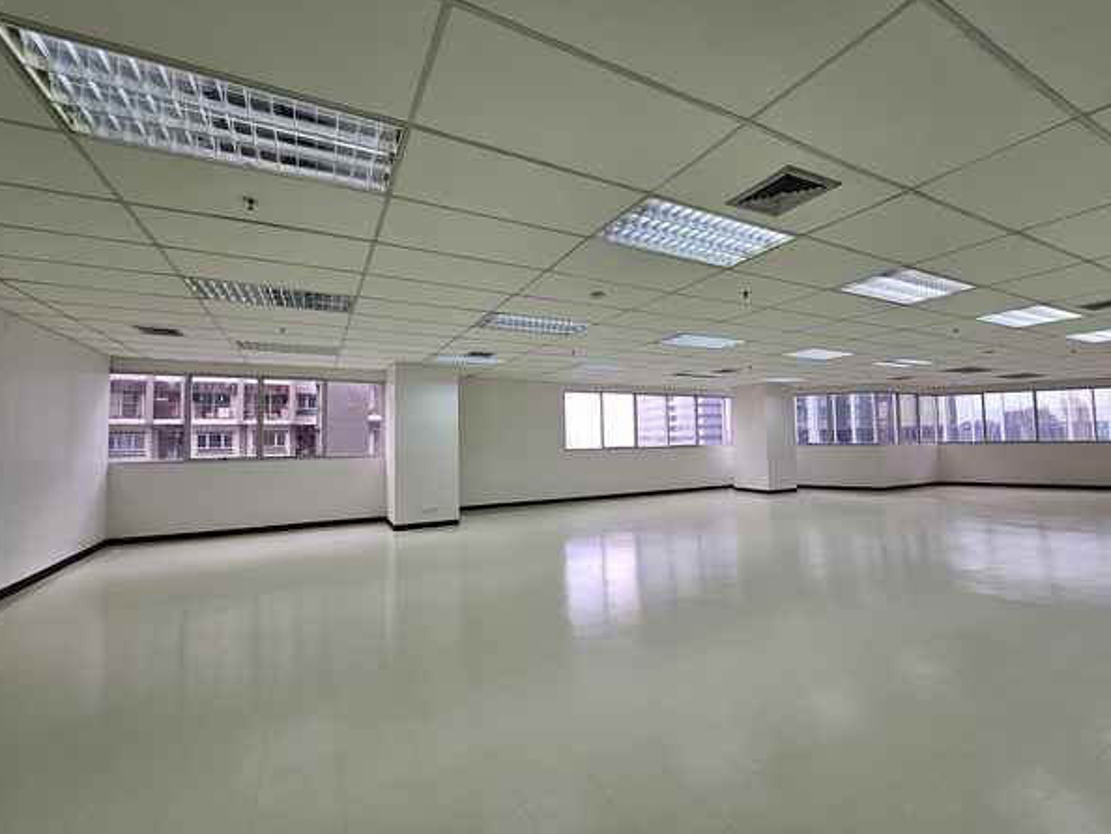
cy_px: 415
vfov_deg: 85.7
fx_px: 450
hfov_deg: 102.0
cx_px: 557
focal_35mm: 14
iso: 50
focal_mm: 1.74
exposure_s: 1/100
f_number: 2.2
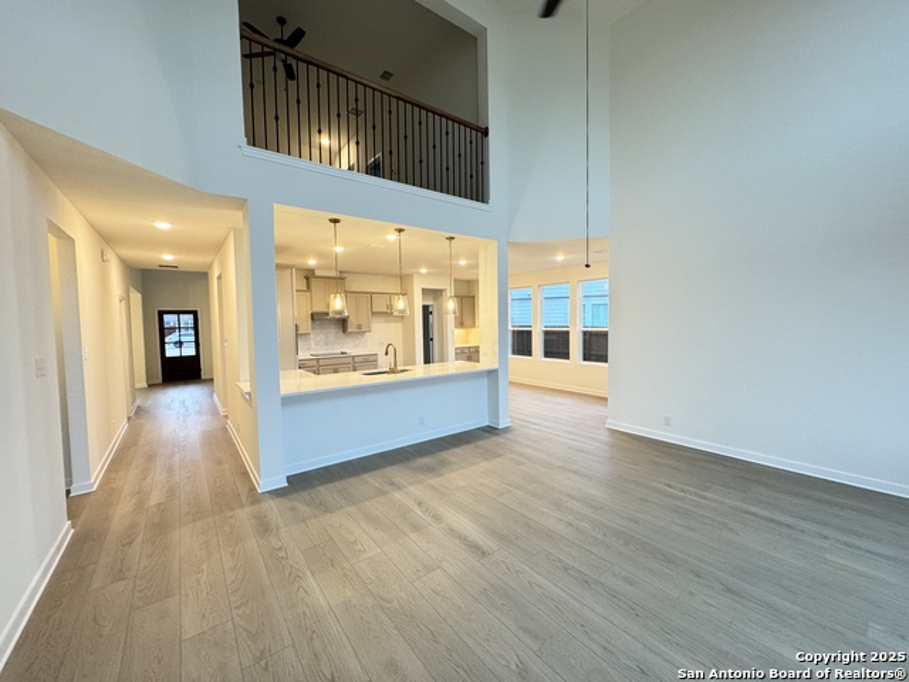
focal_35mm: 14
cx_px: 454
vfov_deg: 85.7
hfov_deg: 102.1
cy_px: 341
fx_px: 368
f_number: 2.2
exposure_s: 1/60
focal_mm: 2.22
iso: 200
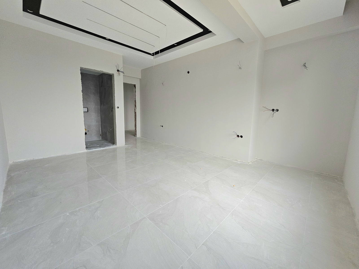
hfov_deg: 106.2
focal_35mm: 13
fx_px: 135
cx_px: 180
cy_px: 134
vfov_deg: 89.9
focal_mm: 2.2
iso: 200
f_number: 2.2
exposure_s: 1/70.9
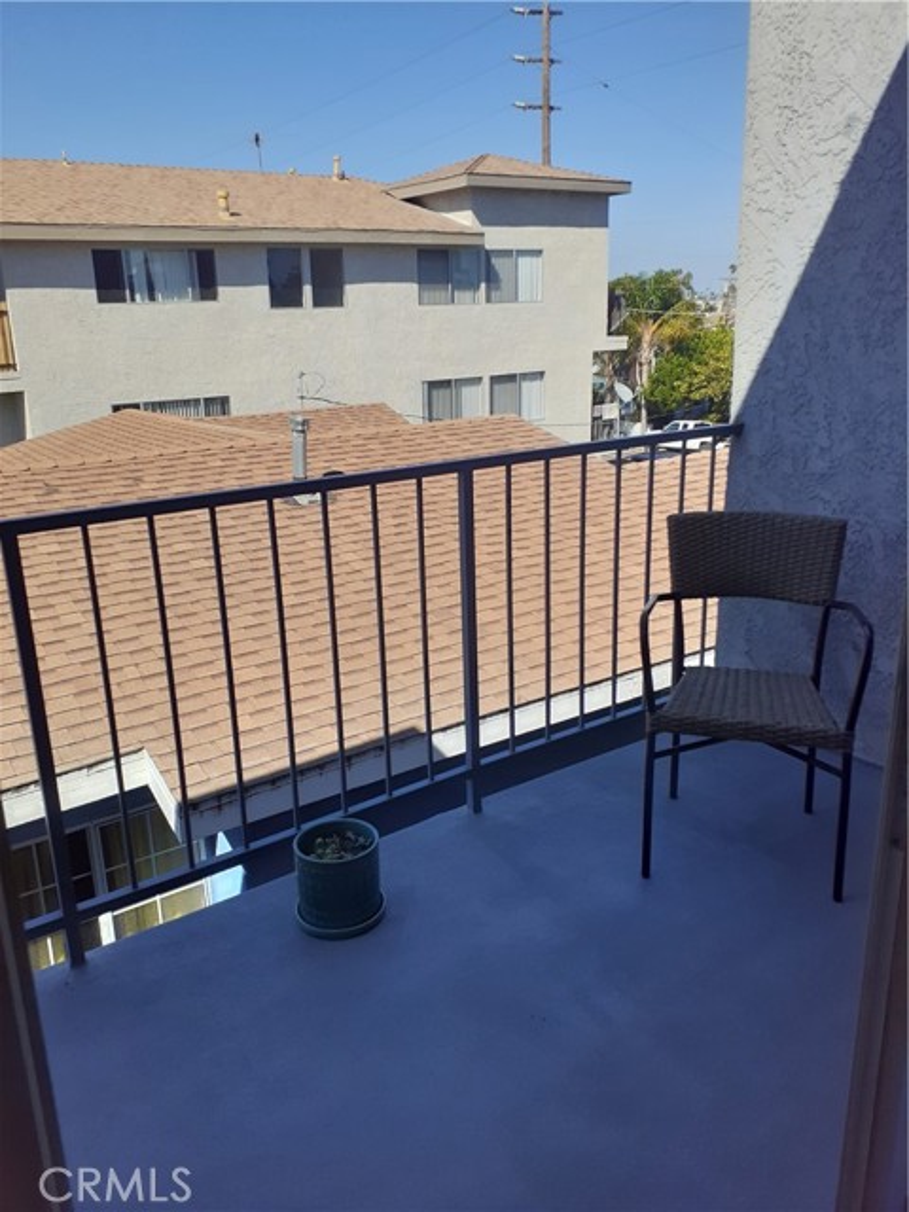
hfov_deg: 51.4
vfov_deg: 65.3
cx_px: 454
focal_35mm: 27
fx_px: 945
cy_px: 606
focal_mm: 3.6
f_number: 1.9
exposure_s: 1/1164
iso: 40
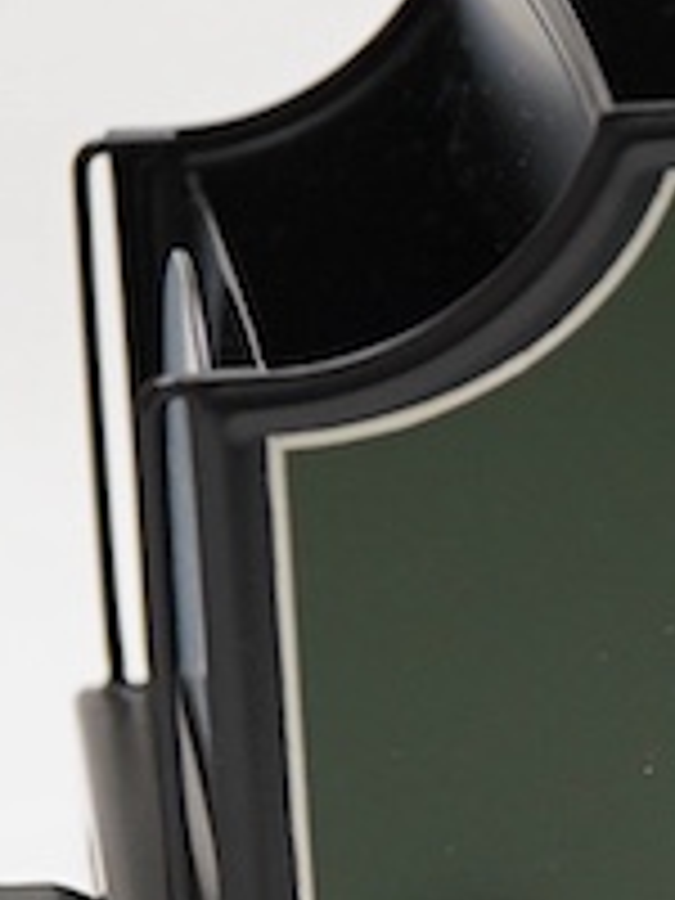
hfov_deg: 7.4
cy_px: 720
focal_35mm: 195
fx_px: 5070
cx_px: 1228
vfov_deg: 10.1
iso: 1250
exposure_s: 1/125
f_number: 9
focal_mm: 30
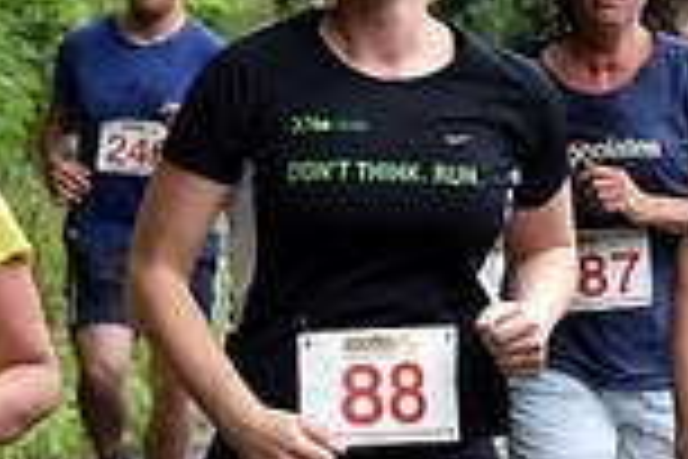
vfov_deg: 2.2
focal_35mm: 619
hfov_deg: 3.3
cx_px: 261
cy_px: 572
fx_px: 11828
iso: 800
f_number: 5.6
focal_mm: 105
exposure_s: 1/500
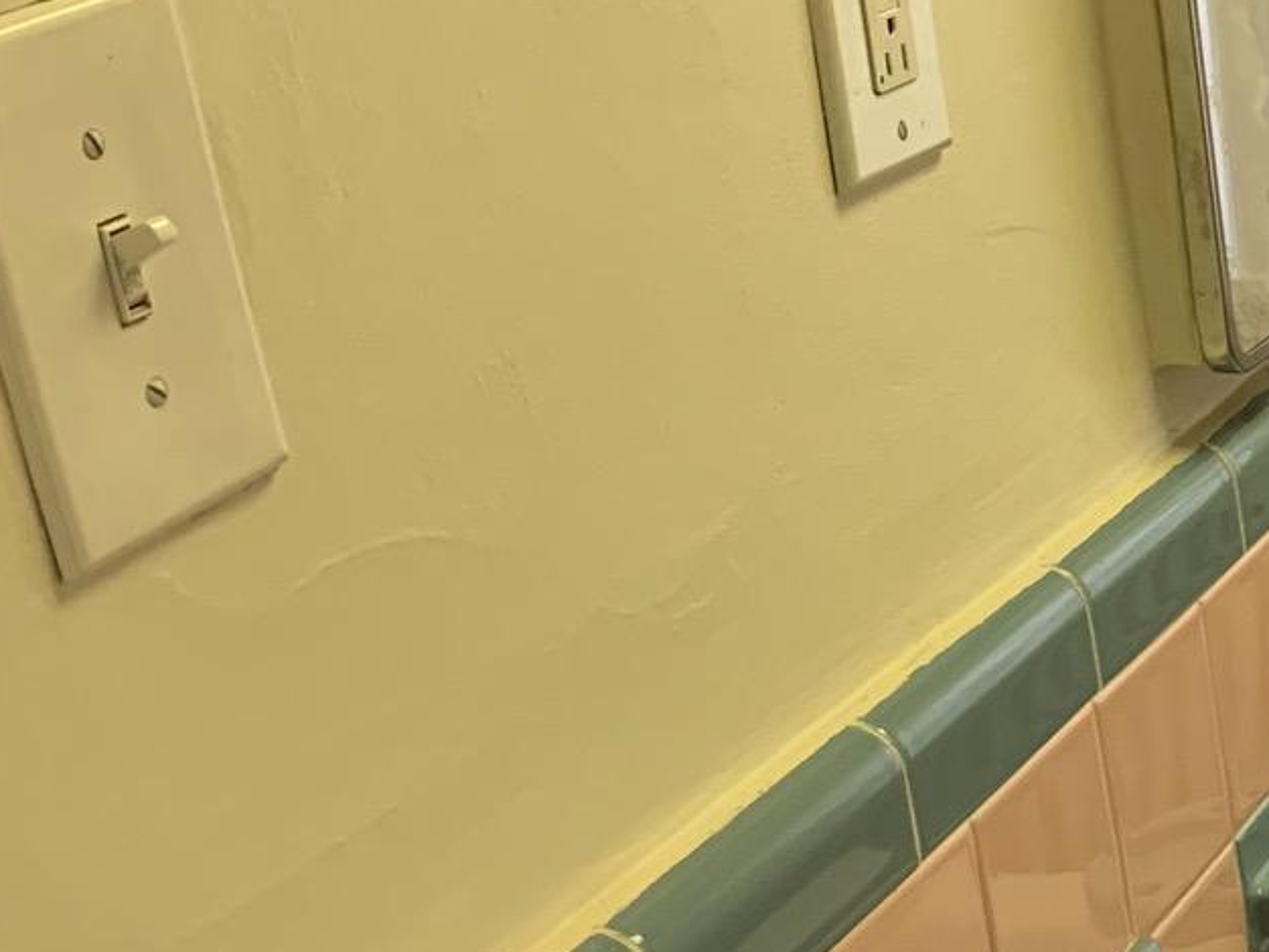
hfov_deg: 20.2
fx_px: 3117
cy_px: 640
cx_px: 1841
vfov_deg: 17.3
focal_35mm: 85
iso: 100
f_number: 1.8
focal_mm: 4.25
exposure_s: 1/60
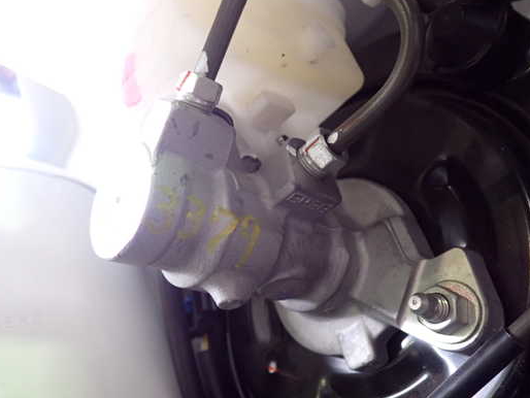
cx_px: 232
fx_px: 536
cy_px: 202
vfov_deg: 40.7
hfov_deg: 52.5
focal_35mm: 35
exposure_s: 1/30
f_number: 2.3
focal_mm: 5.4
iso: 320
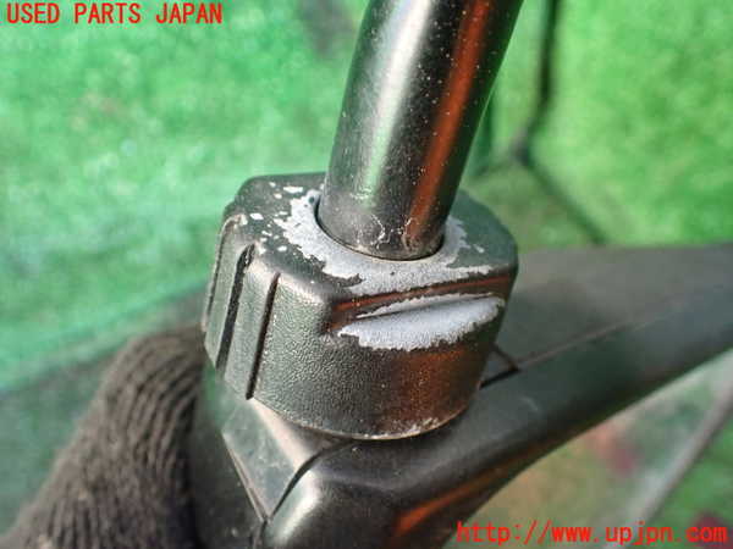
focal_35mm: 30
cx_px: 366
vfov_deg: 46.8
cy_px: 274
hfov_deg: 60.0
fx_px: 635
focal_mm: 5.4
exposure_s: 1/60
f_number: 2.3
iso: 800
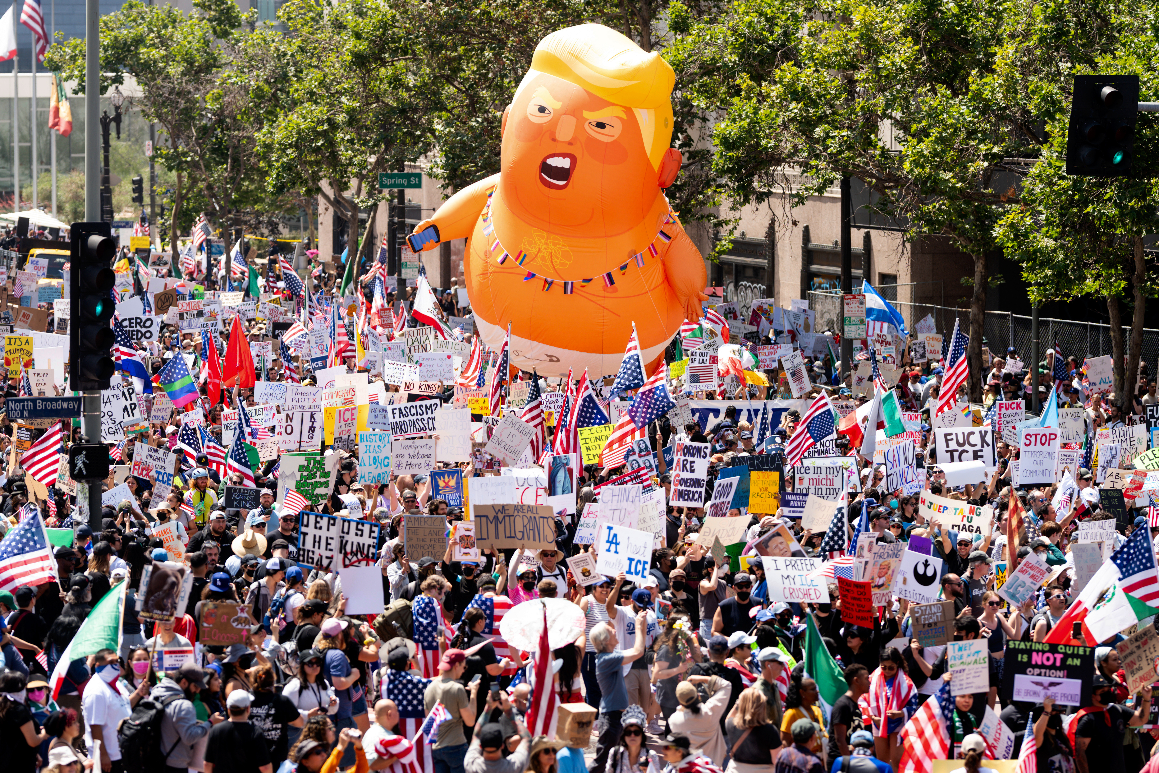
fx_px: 4346
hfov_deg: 15.2
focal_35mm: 135
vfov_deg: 10.2
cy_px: 386
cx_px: 580
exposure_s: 1/750
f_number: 2.8
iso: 100
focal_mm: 135
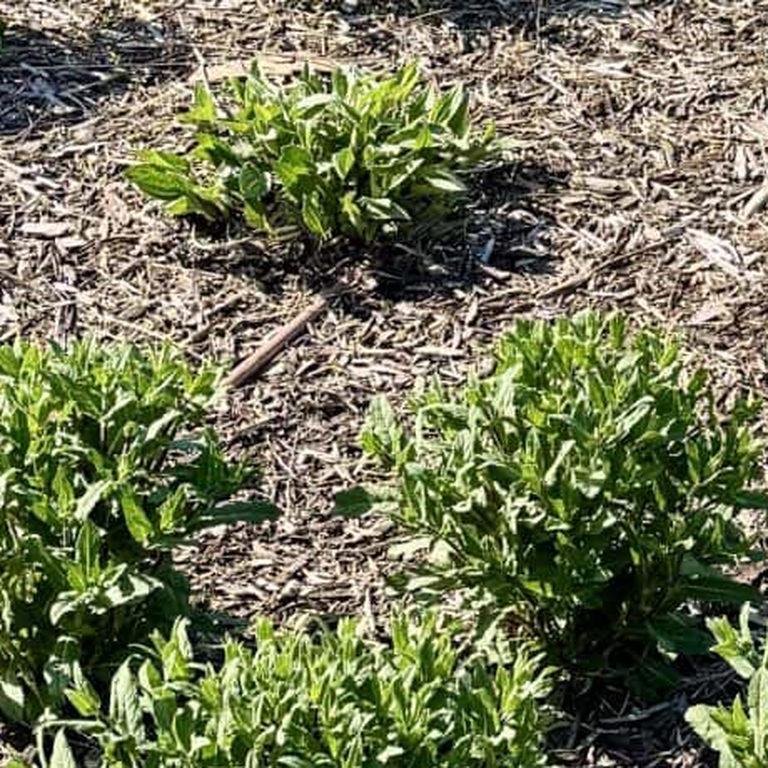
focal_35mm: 118
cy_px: 107
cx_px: 656
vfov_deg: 14.6
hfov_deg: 14.7
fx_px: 2962
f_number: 1.78
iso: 80
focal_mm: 6.76
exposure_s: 1/1767
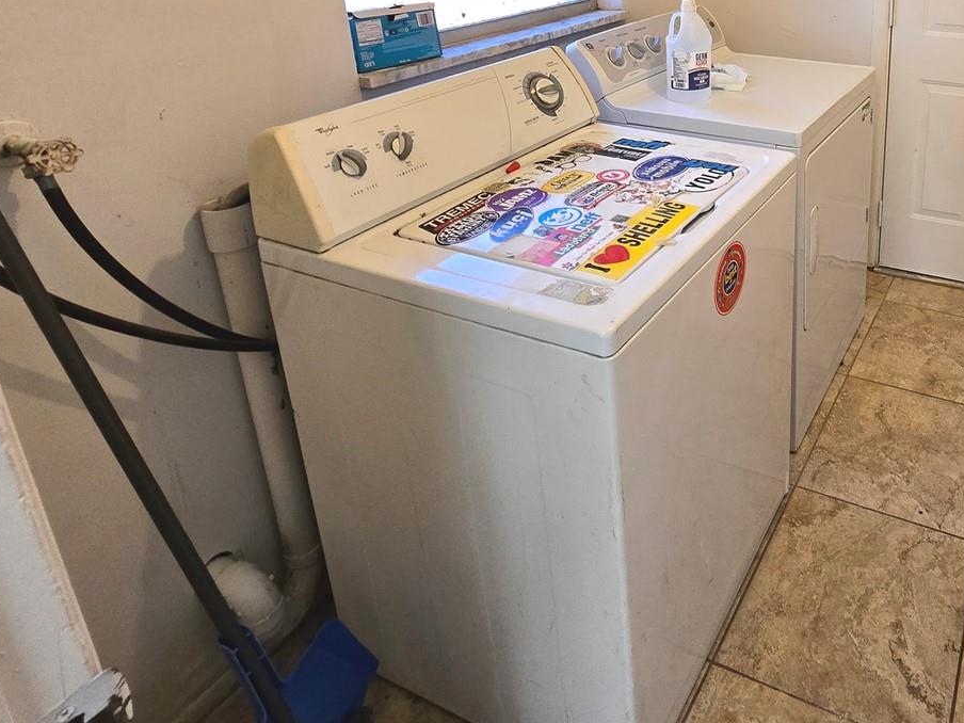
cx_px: 803
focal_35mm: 23
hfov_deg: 65.5
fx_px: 641
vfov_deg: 52.7
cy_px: 92
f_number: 2.2
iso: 250
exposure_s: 1/60
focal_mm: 2.2
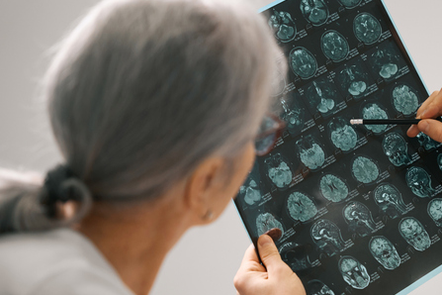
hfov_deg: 18.7
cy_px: 205
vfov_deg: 12.6
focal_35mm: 108
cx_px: 350
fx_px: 1328
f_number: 2.8
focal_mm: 66.7
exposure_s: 1/250
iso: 640
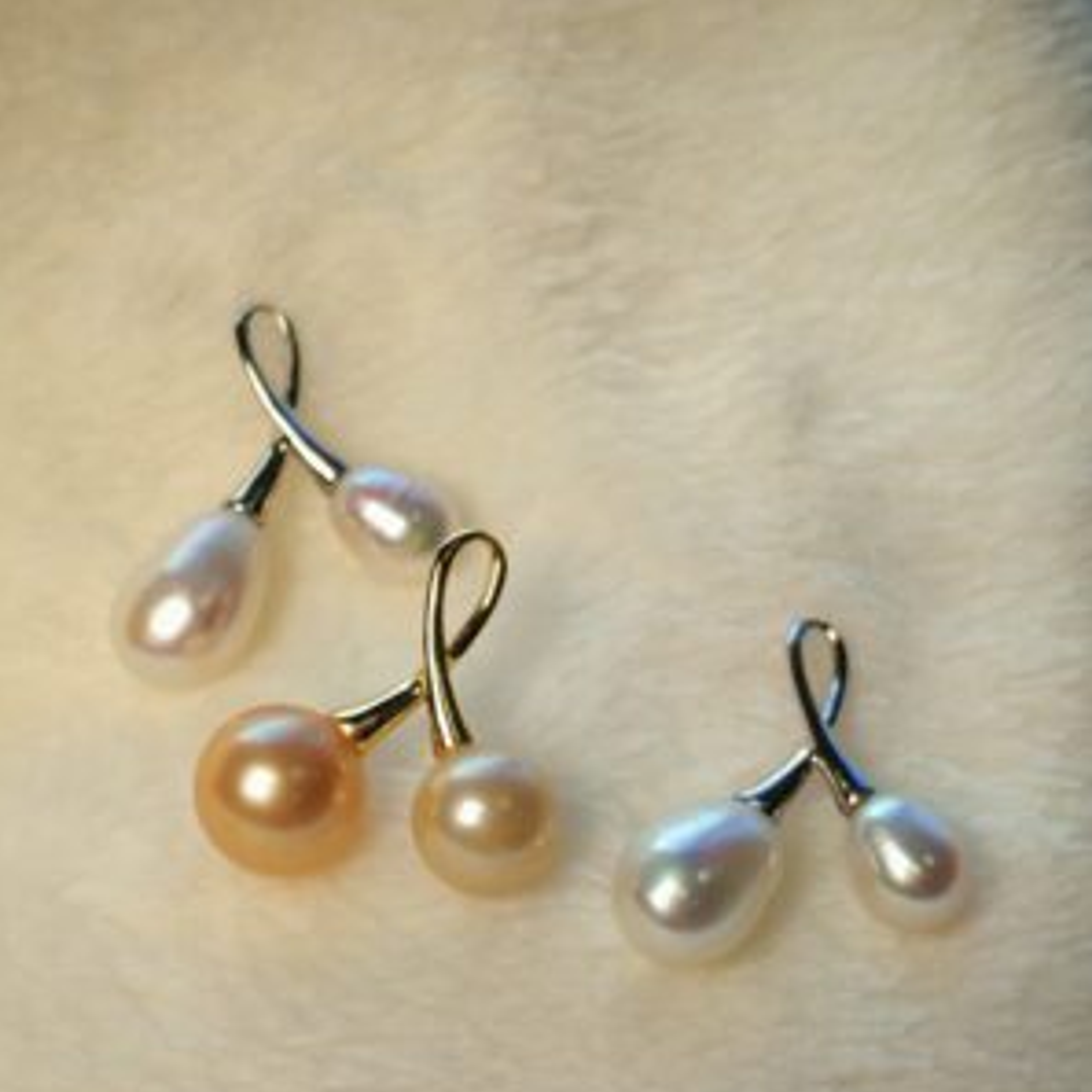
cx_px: 544
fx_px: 2891
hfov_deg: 21.4
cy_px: 728
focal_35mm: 81
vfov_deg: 21.3
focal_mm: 5.52
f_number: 1.95
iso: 50
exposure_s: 1/160
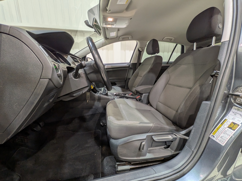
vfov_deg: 85.7
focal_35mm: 14
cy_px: 90
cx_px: 121
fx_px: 98
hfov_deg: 102.1
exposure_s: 1/33.3
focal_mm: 1.83
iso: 76
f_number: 2.2
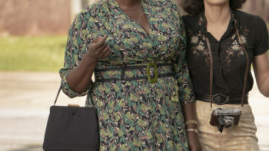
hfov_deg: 7.6
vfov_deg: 4.3
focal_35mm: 283
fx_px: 2019
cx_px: 191
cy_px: 110
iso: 200
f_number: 3.2
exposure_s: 1/640
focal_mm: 105
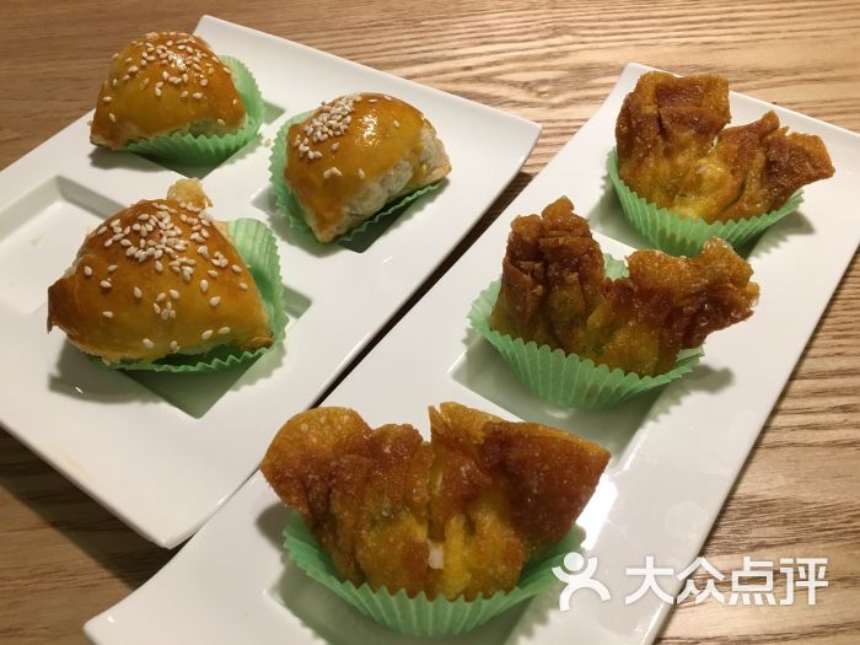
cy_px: 322
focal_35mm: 29
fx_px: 720
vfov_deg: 48.2
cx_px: 430
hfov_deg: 61.7
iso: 125
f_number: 2.2
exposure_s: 1/33
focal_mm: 4.15
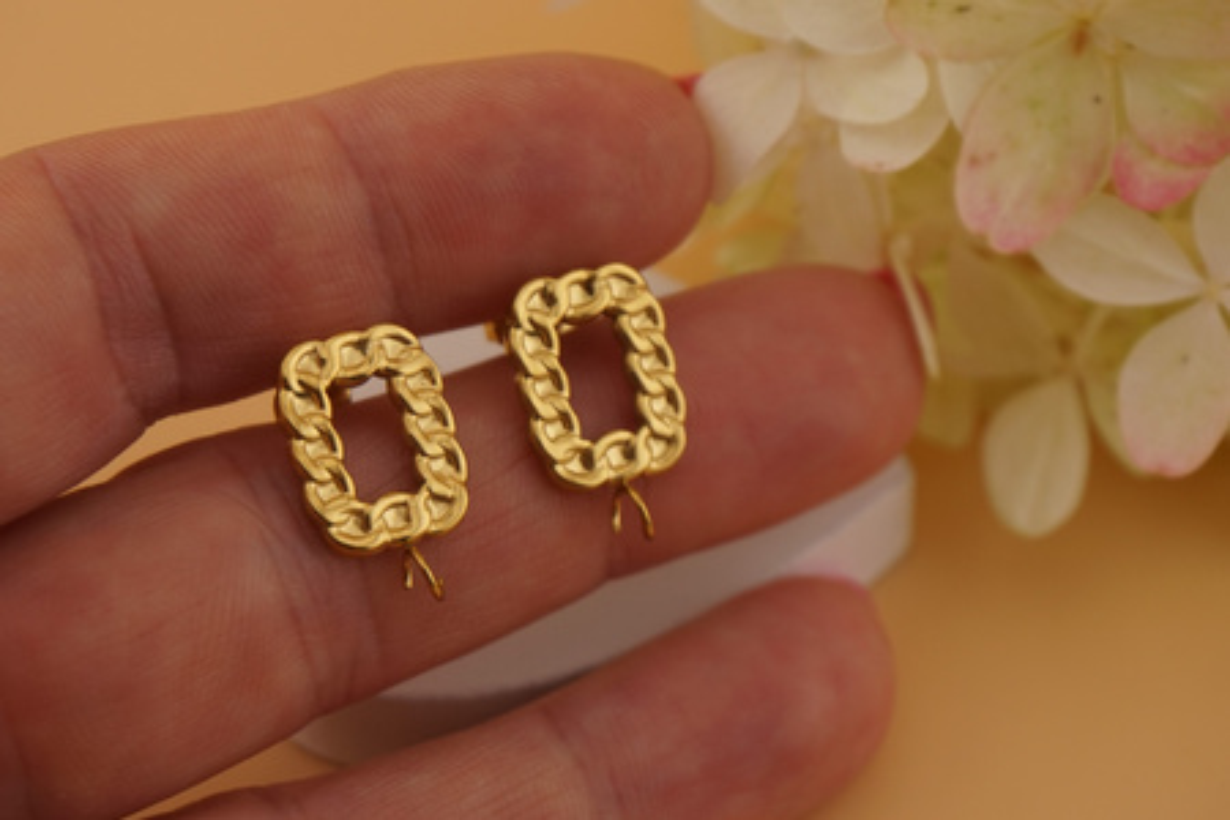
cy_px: 410
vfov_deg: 18.5
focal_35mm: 74
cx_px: 615
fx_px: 2511
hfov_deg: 27.5
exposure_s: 1/125
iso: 100
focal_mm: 49
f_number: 7.1
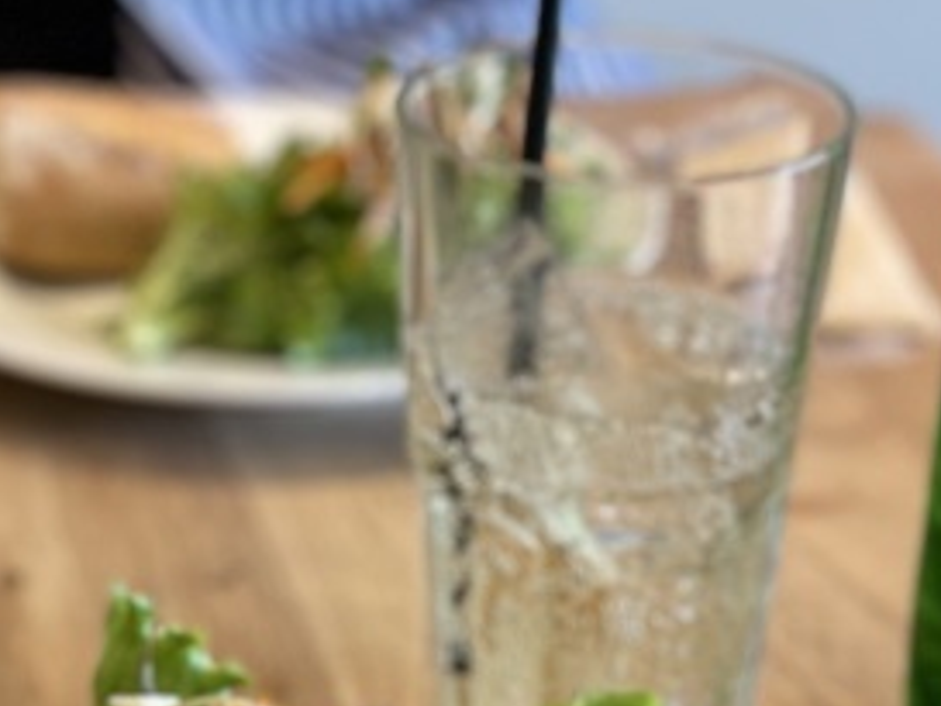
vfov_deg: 11.9
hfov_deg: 15.9
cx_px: 169
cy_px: 685
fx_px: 3345
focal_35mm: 123
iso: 160
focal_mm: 6
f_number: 2
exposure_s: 1/50
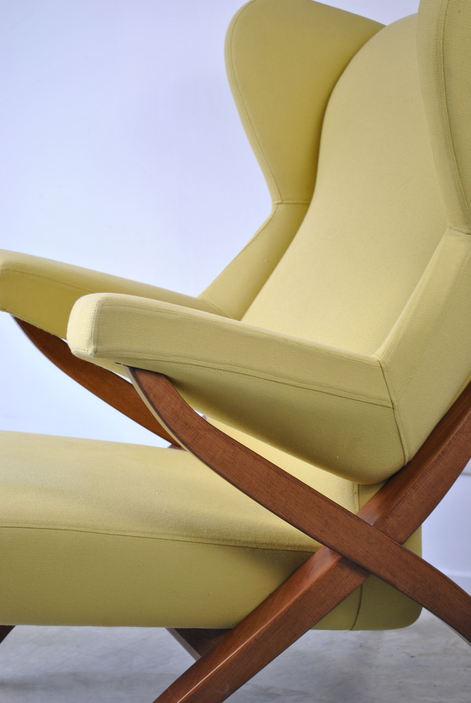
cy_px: 352
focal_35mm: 69
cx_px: 236
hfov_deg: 19.8
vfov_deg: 29.2
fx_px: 1350
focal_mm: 46
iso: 200
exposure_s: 1/15
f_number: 5.3
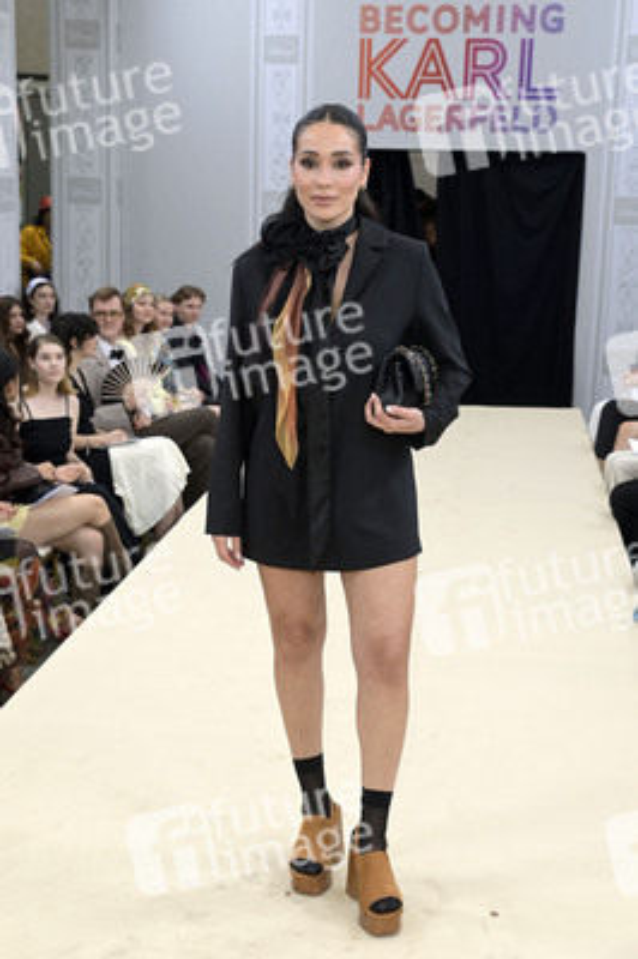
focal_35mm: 55
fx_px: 1465
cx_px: 319
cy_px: 480
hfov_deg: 24.6
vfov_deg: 36.3
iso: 500
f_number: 5.6
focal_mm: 55
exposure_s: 1/250
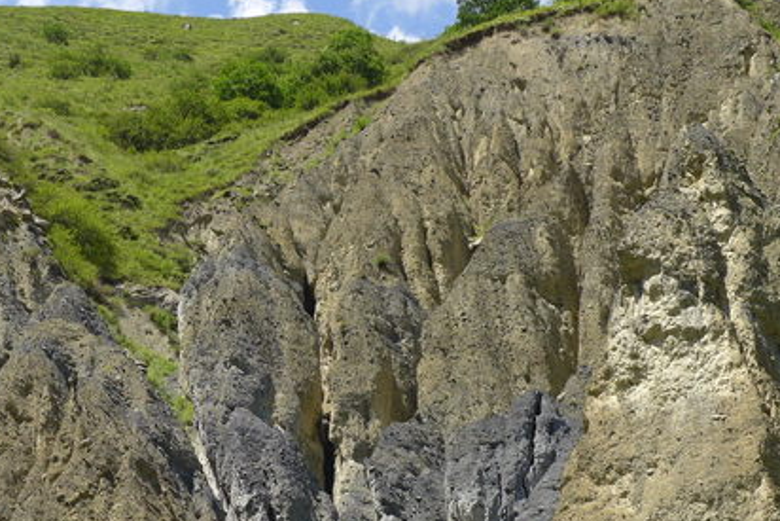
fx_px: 2081
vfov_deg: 14.2
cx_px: 234
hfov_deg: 21.1
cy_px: 426
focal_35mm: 96
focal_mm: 10.8
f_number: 2.8
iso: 80
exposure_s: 1/1300
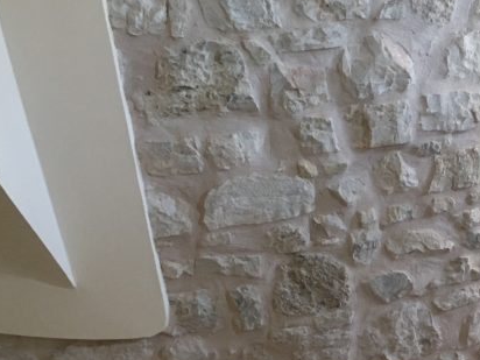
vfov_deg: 19.9
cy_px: 354
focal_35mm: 72
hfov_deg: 26.1
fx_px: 998
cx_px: 440
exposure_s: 1/33
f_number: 2.2
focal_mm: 4.15
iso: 160
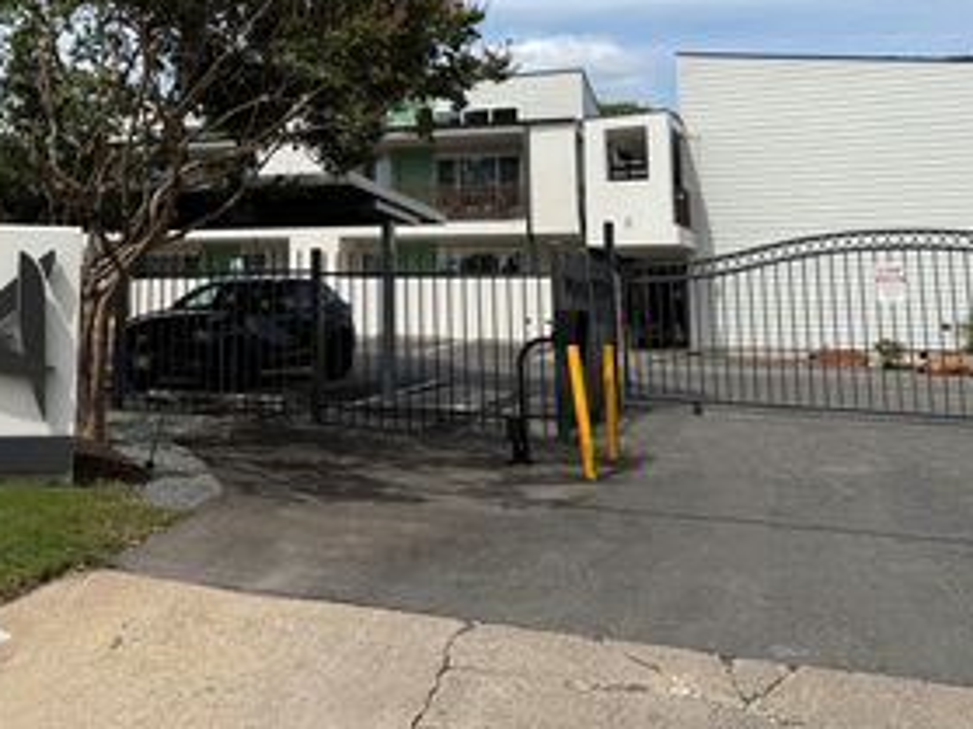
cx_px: 241
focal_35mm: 43
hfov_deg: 42.5
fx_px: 1208
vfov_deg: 32.5
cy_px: 127
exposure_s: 1/6173
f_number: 1.78
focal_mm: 6.76
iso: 80
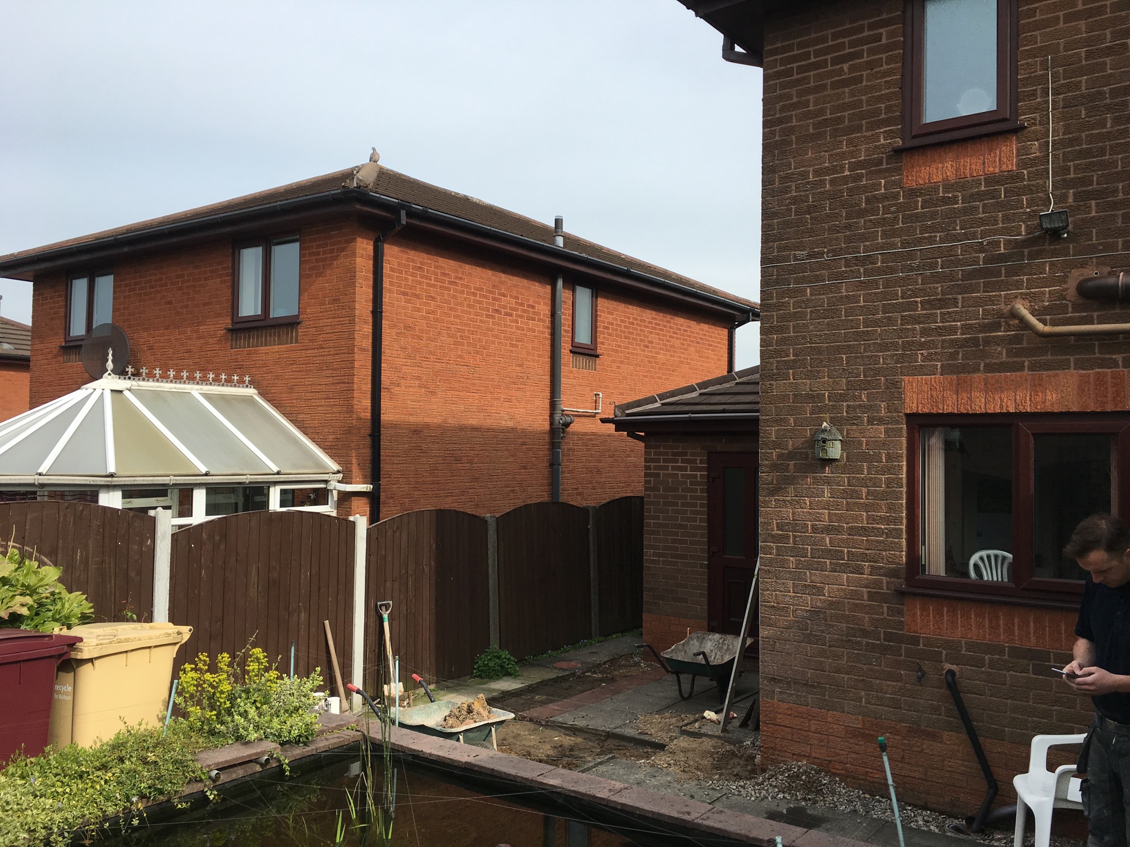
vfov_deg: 48.2
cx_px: 565
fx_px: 947
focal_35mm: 29
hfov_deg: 61.7
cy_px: 424
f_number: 2.2
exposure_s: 1/1054
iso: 25
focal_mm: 4.15
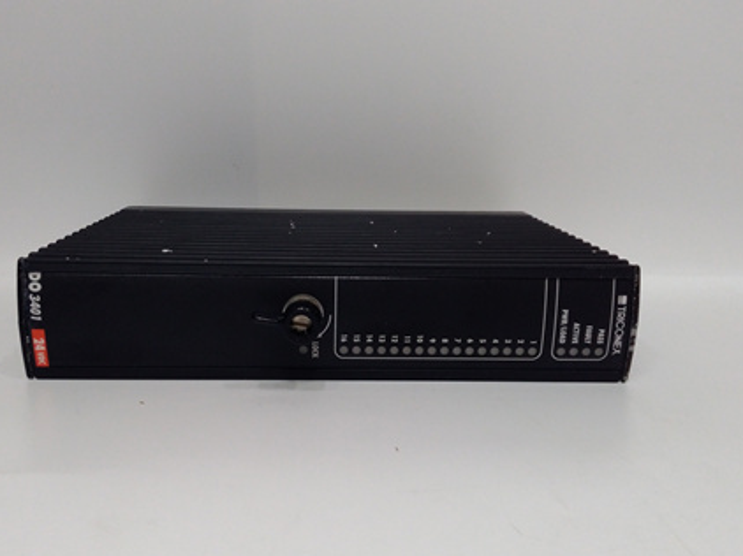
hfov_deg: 56.8
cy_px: 302
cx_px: 349
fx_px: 686
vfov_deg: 44.1
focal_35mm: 32
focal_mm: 3.79
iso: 246
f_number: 2
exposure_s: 1/33
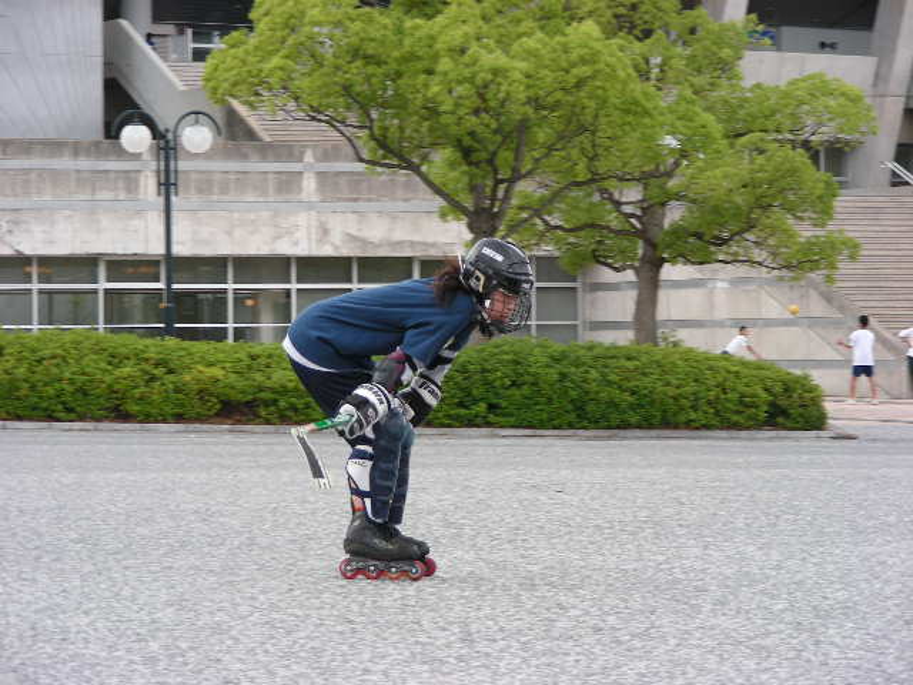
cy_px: 342
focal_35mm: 148
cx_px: 456
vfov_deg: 10.0
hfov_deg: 13.3
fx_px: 3904
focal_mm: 24.7
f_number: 3.5
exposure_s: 1/125
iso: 50
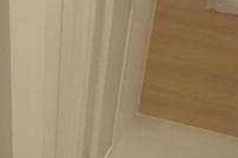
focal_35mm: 70
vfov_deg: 17.2
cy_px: 251
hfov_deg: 28.4
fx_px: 462
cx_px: 56
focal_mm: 3.7
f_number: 3.5
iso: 320
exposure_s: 1/30
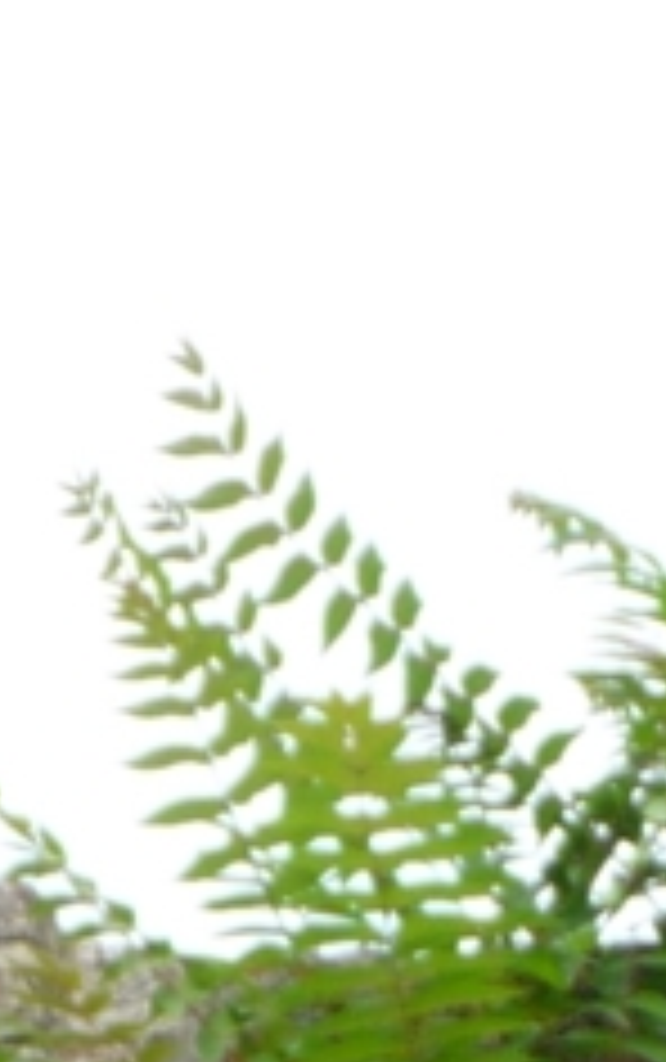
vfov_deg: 8.0
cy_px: 3062
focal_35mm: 229
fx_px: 6634
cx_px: 1372
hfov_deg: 5.6
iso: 100
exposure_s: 1/200
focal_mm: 6.2
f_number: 4
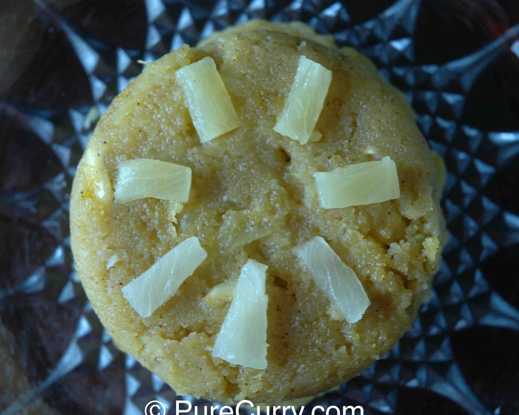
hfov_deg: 15.5
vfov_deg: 12.4
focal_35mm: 124
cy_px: 213
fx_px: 1905
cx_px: 254
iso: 200
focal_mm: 70
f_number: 4.5
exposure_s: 1/13
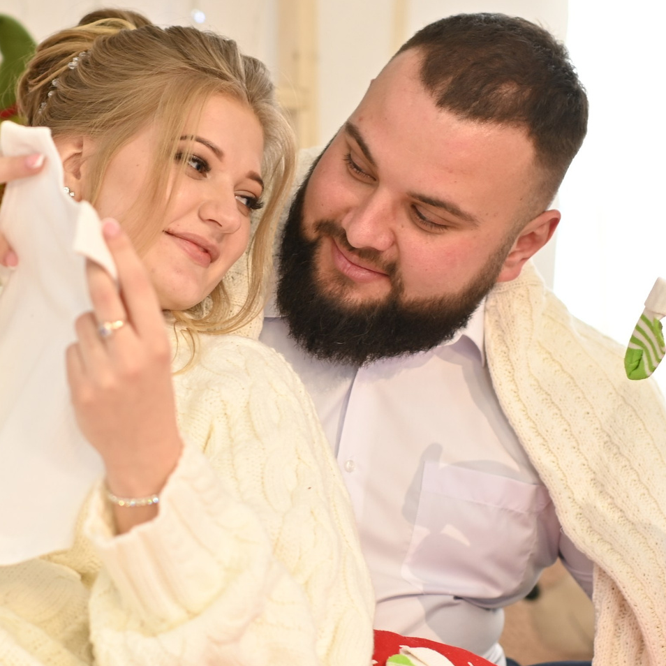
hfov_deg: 15.2
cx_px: 191
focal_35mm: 114
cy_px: 382
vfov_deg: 15.3
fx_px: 2481
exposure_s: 1/160
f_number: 2.5
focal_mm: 50
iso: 250
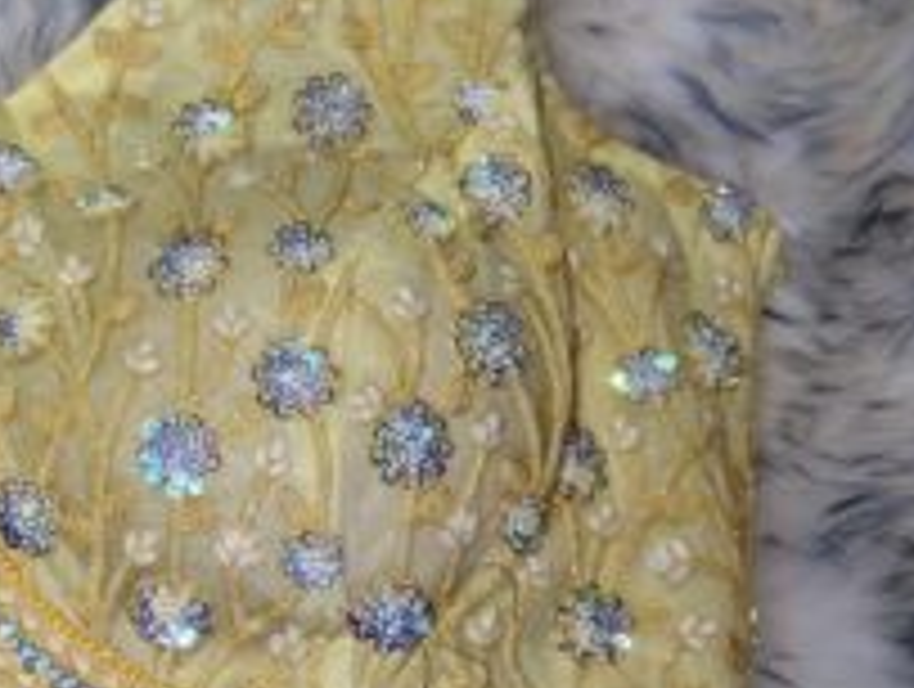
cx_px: -61
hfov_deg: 18.1
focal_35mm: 105
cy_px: 166
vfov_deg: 14.1
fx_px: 2777
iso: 125
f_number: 1.78
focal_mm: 6.86
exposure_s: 1/120
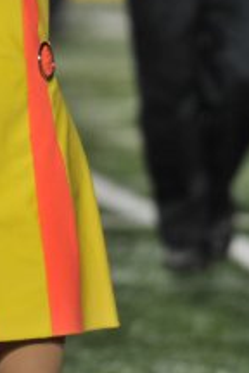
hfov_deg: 1.7
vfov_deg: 2.5
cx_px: -4
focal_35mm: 832
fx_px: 8631
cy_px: 24
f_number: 2.8
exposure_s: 1/500
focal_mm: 200
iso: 800
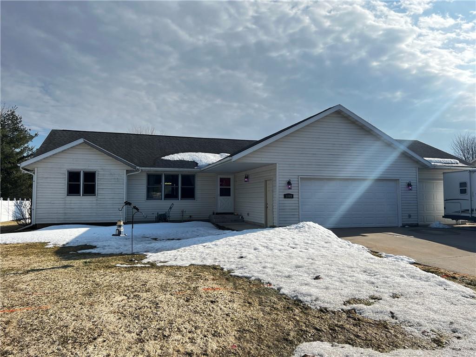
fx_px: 358
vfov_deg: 53.1
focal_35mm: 26
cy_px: 178
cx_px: 238
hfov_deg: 67.3
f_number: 1.5
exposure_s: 1/3077
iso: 50
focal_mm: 5.7
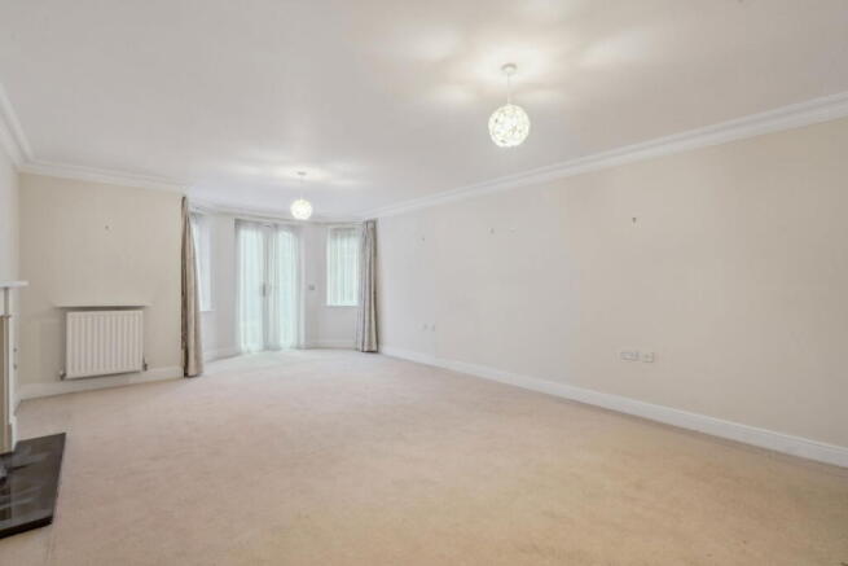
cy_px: 283
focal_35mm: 16
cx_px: 424
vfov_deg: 73.8
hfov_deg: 96.7
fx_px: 377
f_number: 10
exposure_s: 1/5
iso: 640
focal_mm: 16
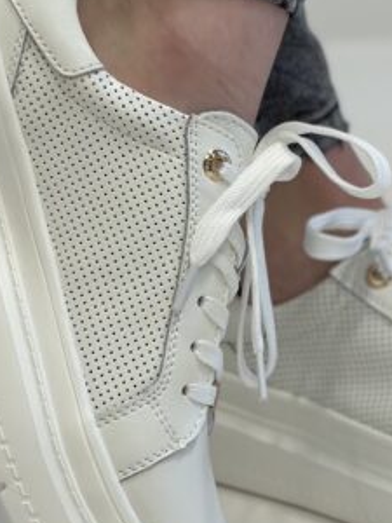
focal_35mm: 128
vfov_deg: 15.4
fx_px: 1933
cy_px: 185
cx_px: 305
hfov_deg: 11.5
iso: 80
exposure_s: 1/121
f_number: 1.78
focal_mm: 6.86
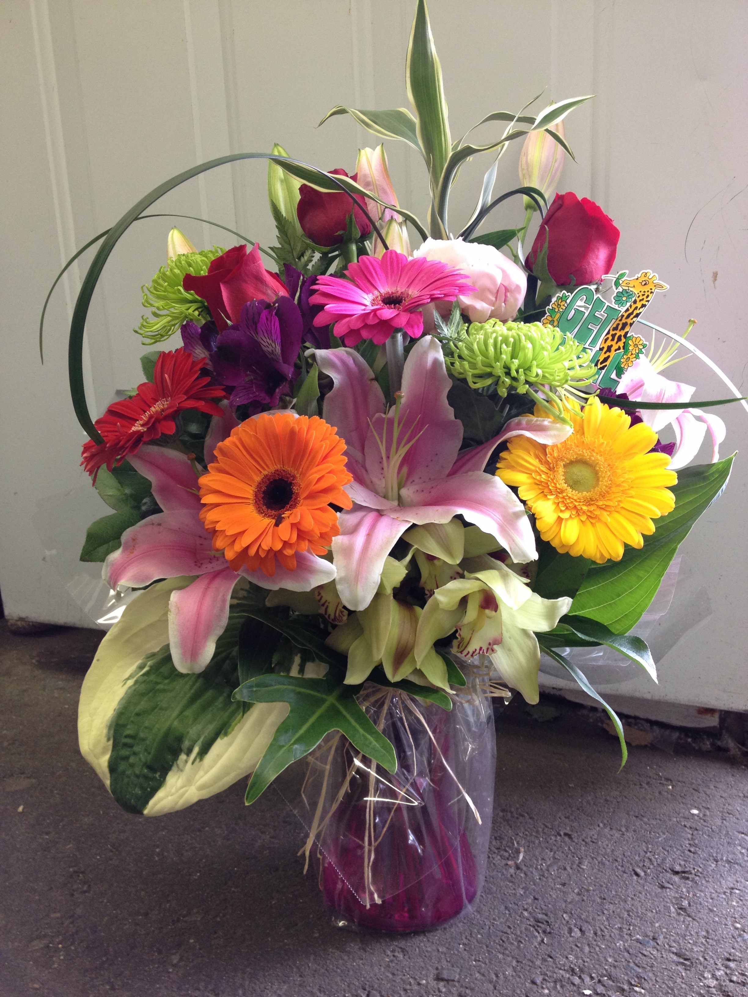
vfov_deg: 52.6
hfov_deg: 40.7
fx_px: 1008
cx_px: 374
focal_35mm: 35
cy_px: 498
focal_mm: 4.28
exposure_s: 1/20
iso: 100
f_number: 2.4
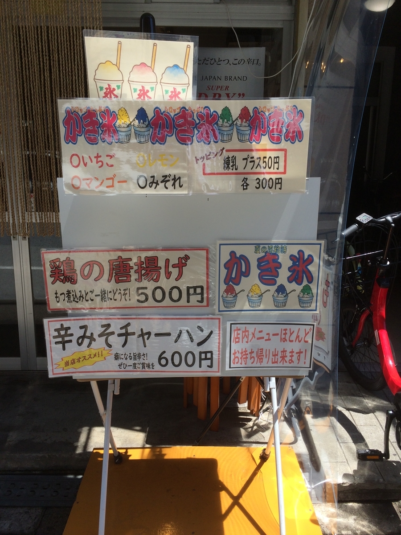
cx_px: 200
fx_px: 448
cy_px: 268
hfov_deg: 48.2
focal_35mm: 29
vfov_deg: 61.7
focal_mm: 4.15
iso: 32
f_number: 2.2
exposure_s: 1/1140
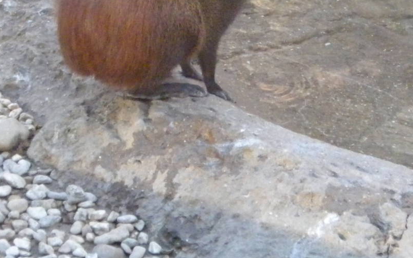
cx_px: 193
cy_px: -47
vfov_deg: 7.2
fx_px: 2026
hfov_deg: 11.6
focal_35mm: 180
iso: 800
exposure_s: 1/128
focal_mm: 15
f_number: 5.1
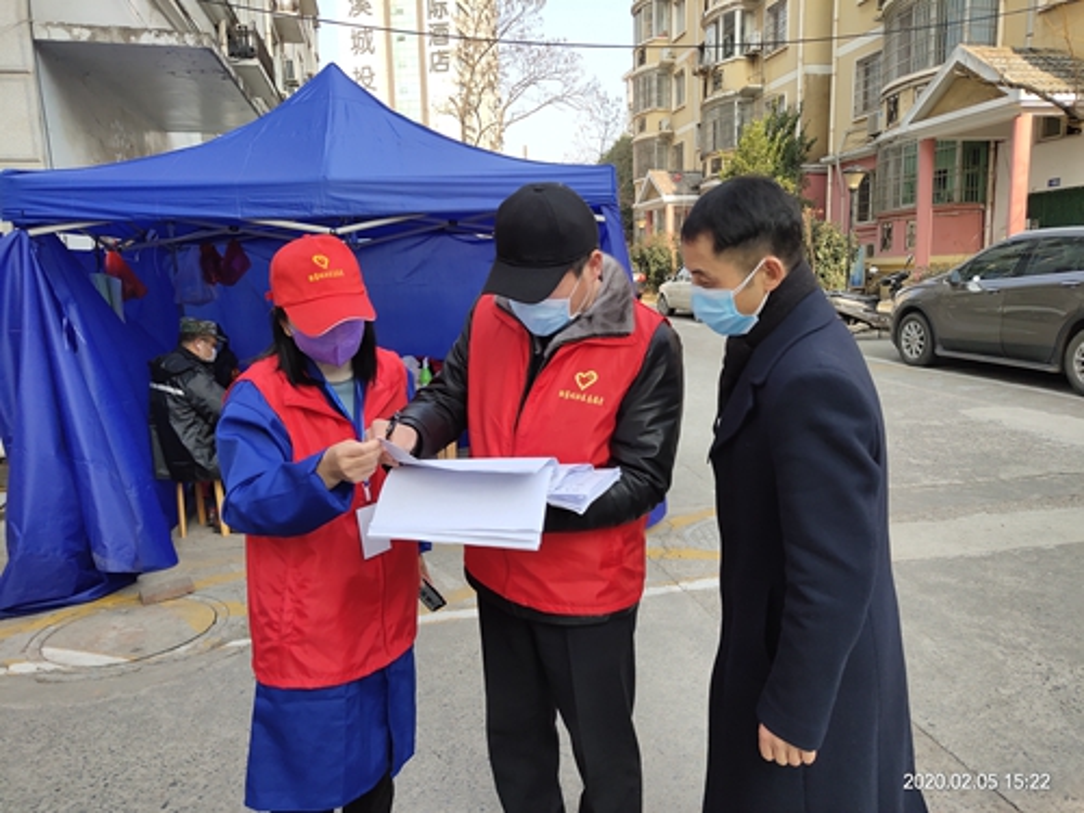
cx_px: 542
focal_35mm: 29
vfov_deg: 48.2
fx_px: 908
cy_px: 406
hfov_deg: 61.7
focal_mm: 4.27
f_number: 1.8
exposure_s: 1/859
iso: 50
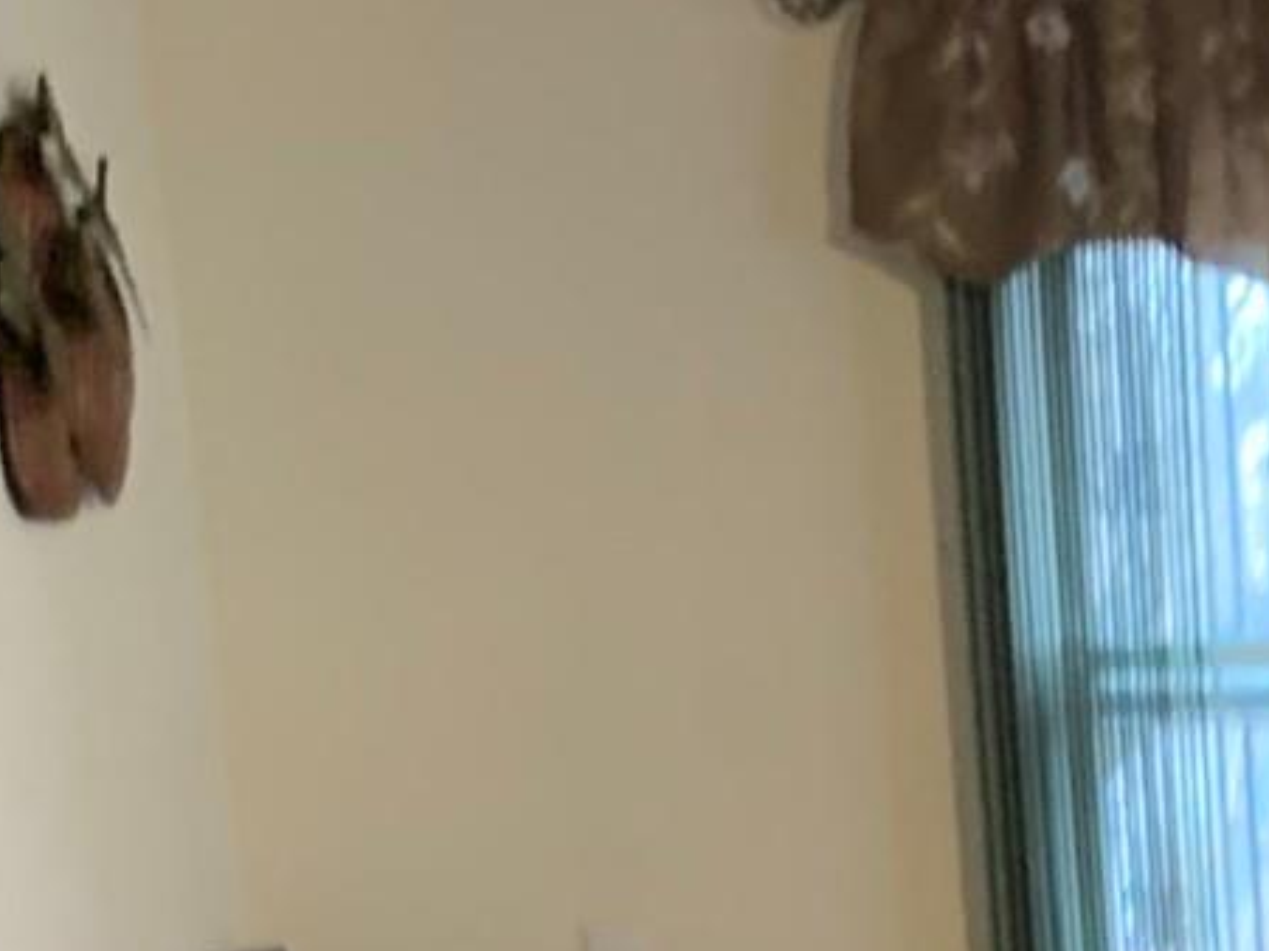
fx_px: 4325
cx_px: 1804
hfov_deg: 15.6
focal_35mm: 118
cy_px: 2017
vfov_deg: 11.2
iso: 500
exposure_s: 1/30
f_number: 1.8
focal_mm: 4.25
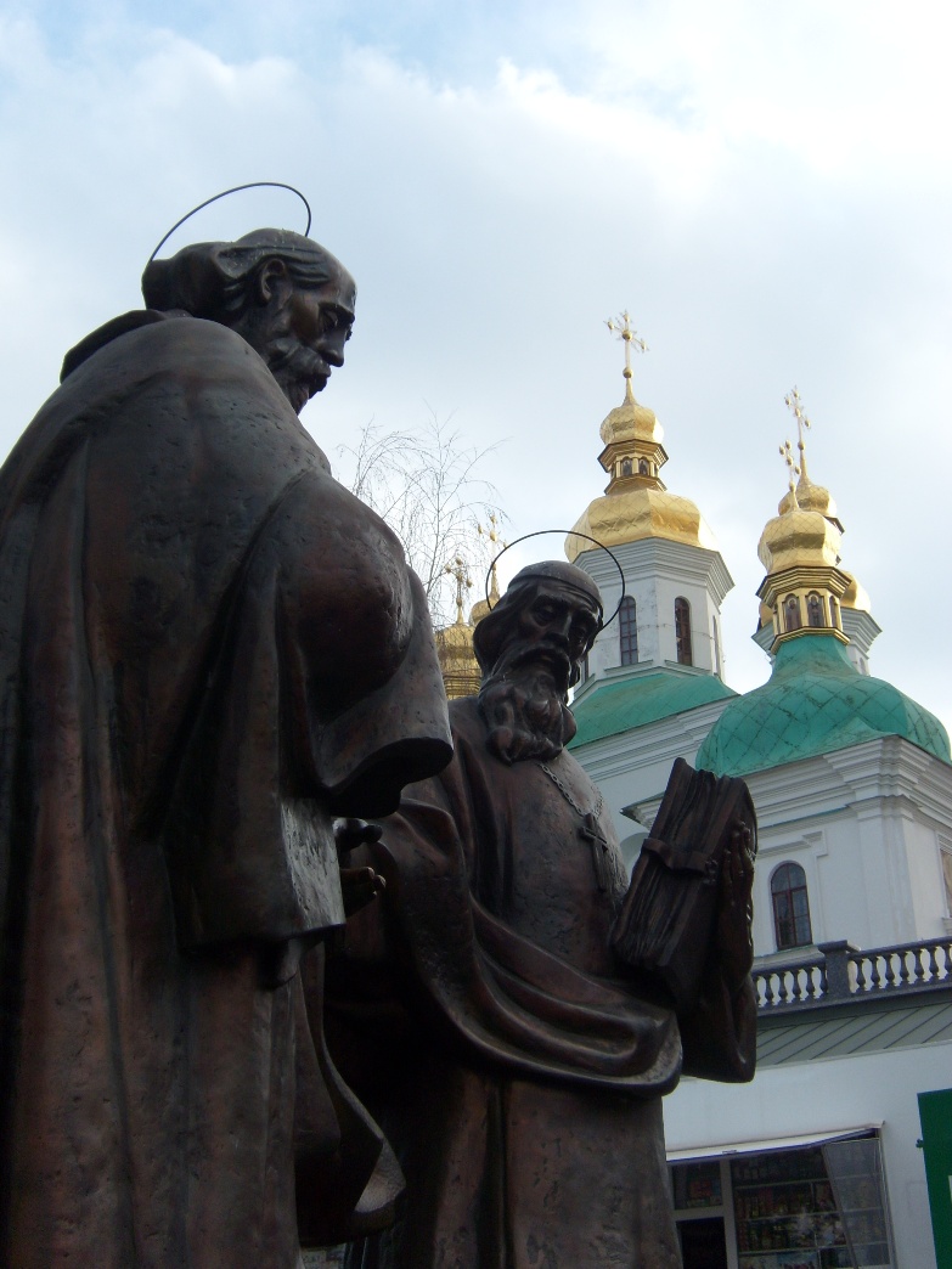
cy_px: 634
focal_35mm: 43
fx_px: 1577
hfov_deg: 33.6
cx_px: 476
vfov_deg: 43.9
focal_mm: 7.1
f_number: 6.8
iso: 80
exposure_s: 1/180
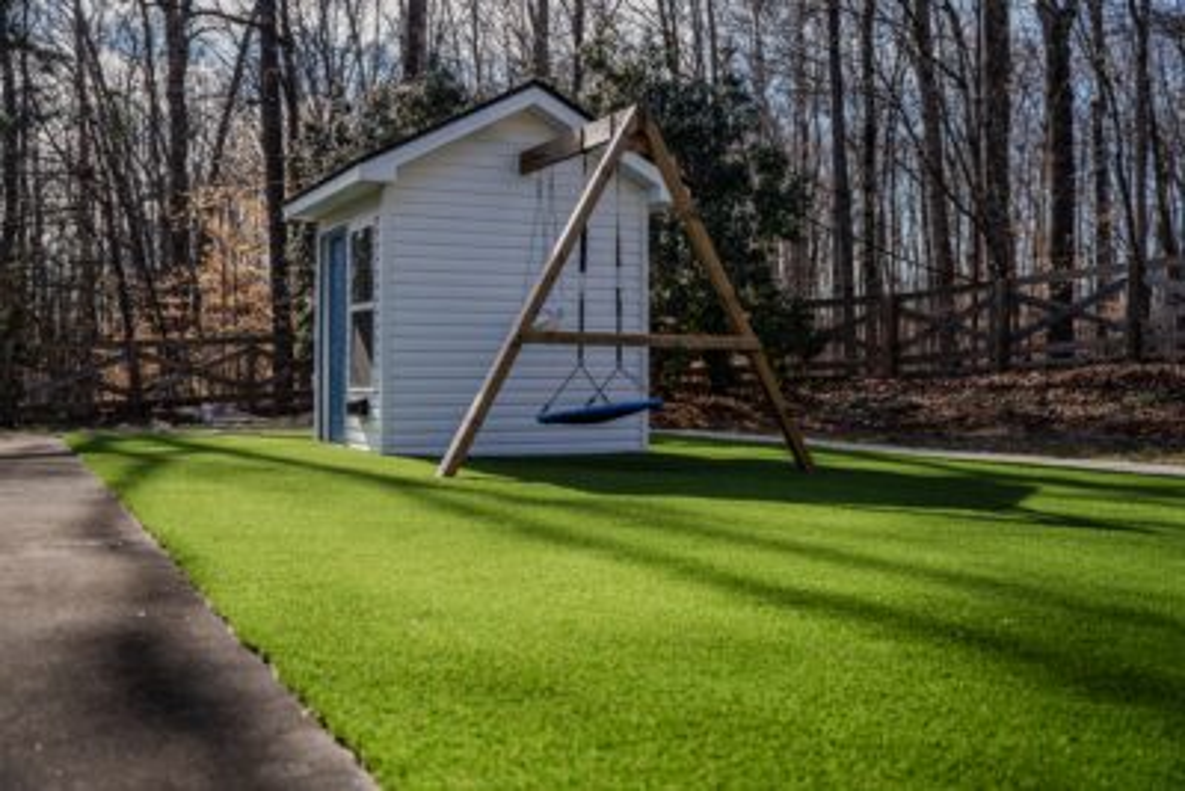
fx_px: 1274
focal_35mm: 39
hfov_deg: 49.9
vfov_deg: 34.5
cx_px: 592
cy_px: 396
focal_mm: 38.7
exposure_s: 1/640
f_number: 2.8
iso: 320
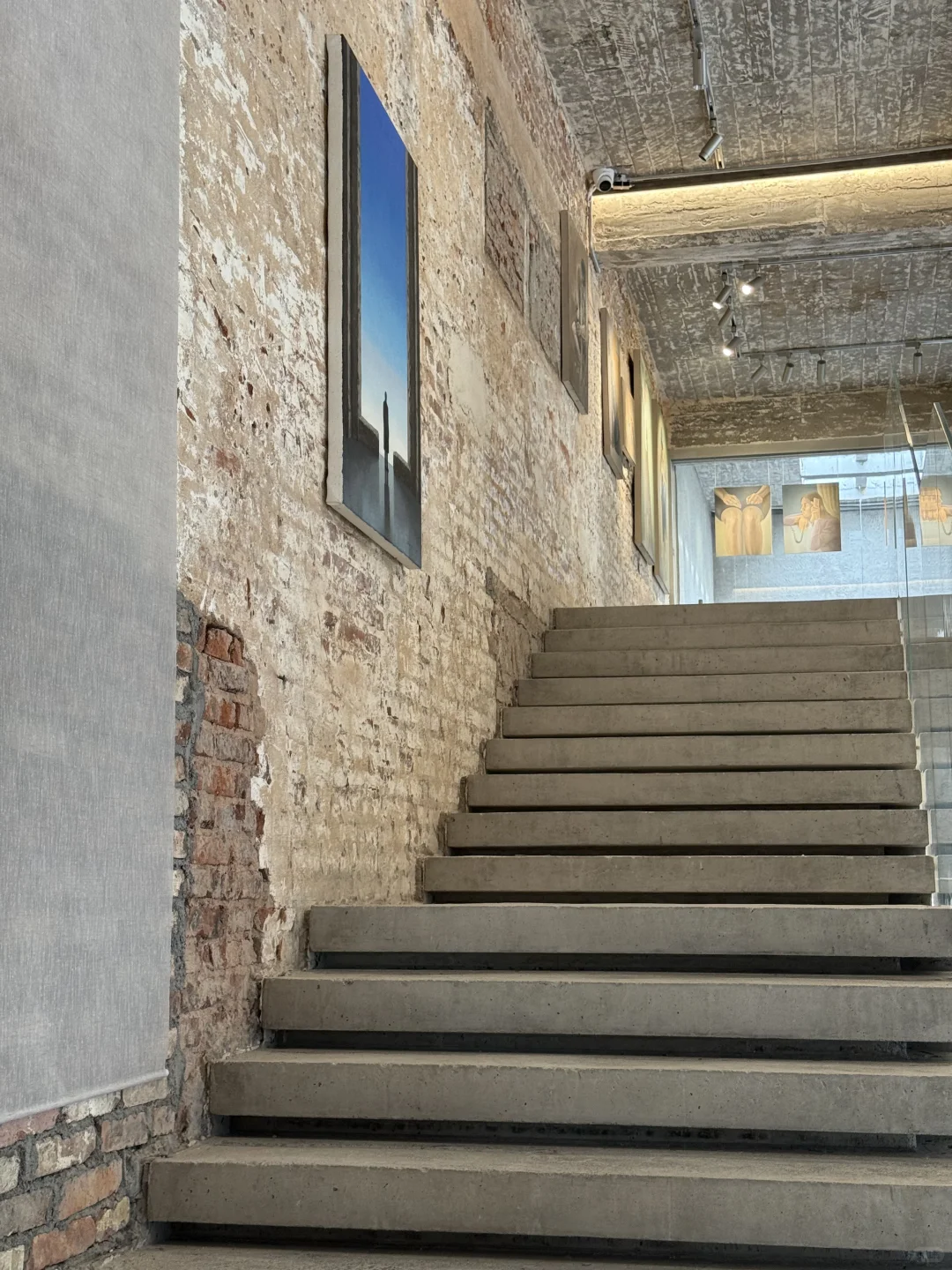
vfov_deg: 39.7
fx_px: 1760
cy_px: 635
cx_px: 476
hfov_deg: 30.3
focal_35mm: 48
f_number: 1.78
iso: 125
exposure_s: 1/50
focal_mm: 6.76
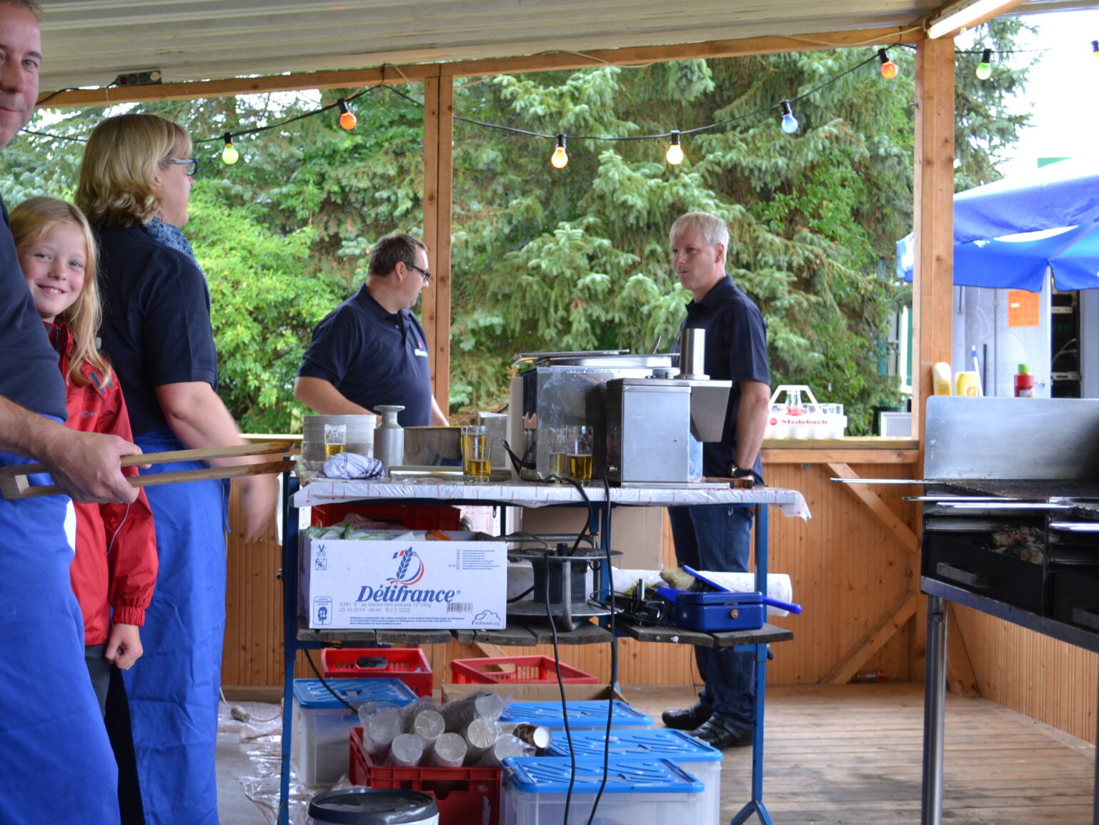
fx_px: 1715
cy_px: 391
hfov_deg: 35.4
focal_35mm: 54
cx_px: 423
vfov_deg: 27.0
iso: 400
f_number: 4.5
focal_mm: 30
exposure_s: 1/40
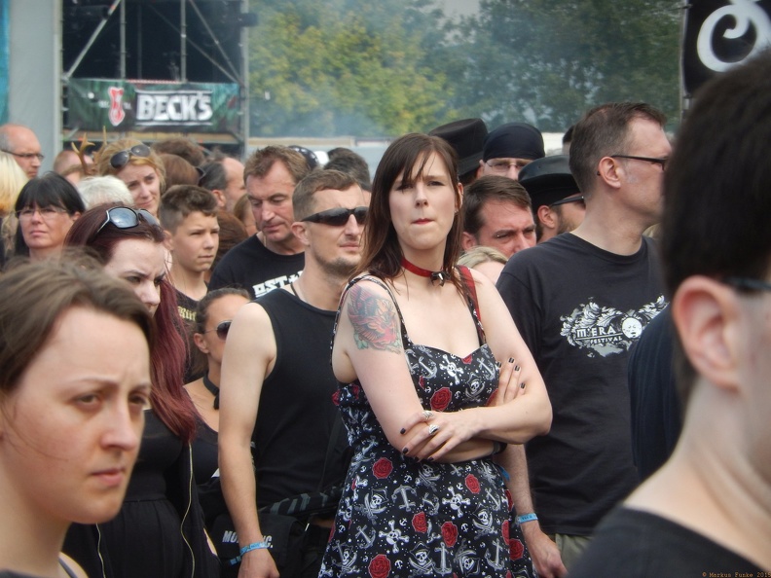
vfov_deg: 3.9
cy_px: 289
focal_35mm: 383
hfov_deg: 5.2
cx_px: 386
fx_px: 8531
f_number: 6.2
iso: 125
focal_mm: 68.7
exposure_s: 1/250
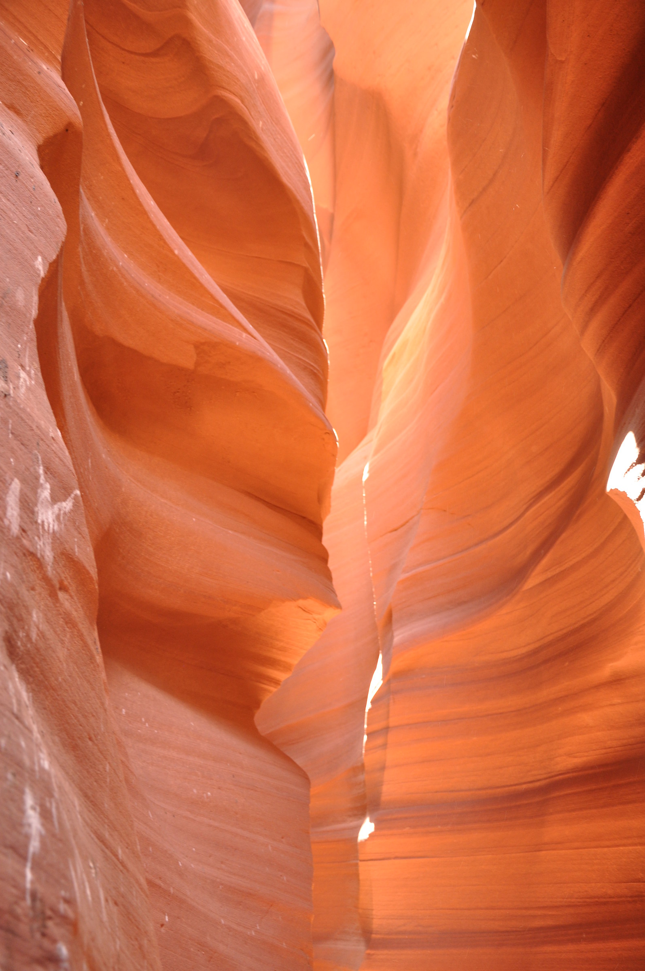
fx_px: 727
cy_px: 486
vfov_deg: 67.4
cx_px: 322
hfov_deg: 47.8
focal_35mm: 27
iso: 500
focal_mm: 18
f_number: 3.5
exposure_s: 1/30
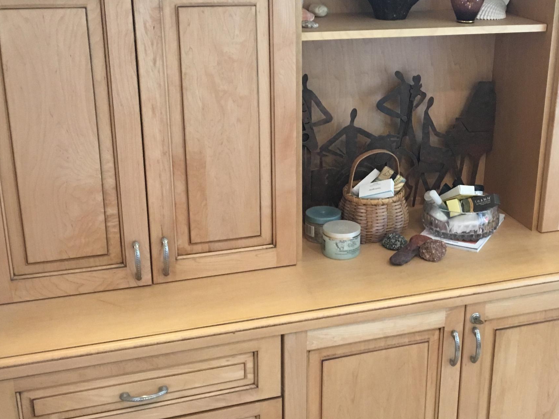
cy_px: 187
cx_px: 379
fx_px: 823
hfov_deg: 37.0
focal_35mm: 51
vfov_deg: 28.5
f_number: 2.2
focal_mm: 4.15
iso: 125
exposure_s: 1/30
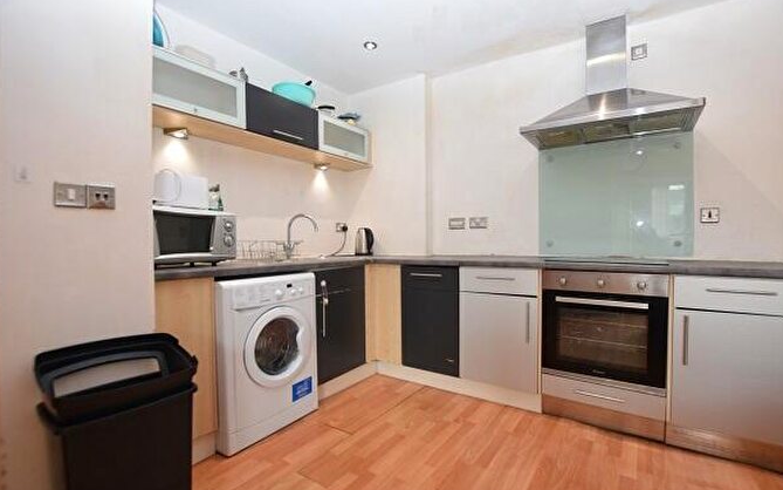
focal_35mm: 16
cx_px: 403
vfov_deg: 71.2
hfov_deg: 97.8
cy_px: 249
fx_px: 341
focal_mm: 10
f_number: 5
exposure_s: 1/100
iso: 800
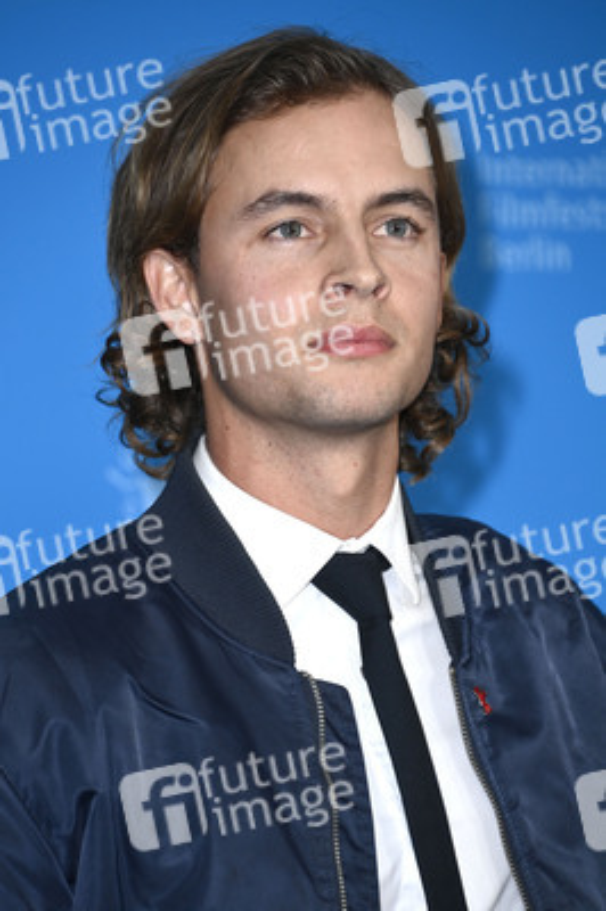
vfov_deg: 8.2
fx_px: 6323
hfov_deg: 5.5
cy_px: 456
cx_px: 303
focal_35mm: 250
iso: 1000
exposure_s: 1/250
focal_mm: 250
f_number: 5.6
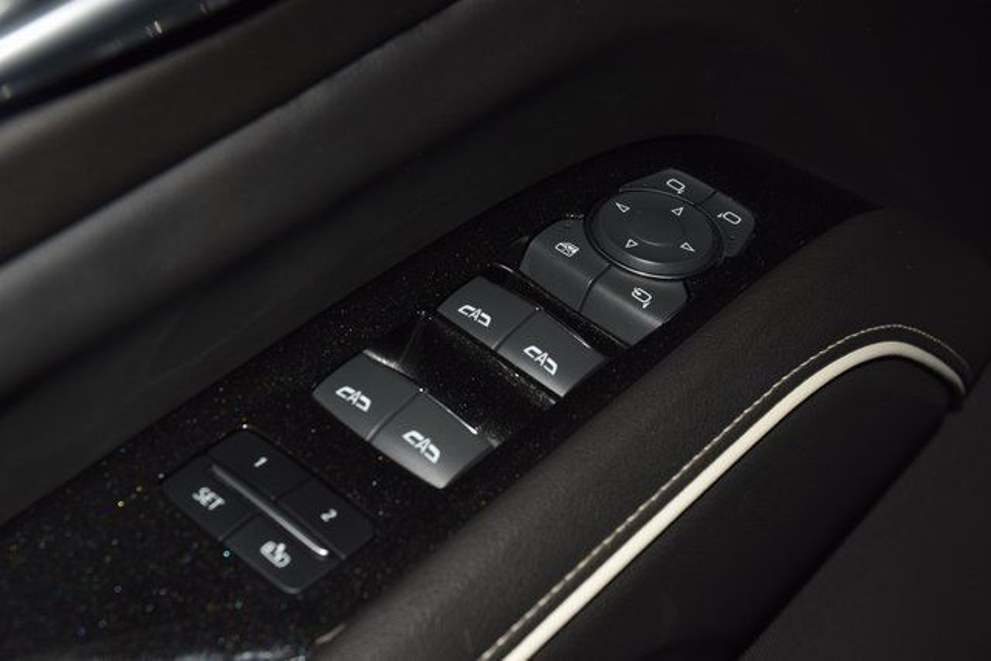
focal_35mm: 69
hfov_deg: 29.2
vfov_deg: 19.7
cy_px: 330
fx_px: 1900
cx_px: 496
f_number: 8
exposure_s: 1/60
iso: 100
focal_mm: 46
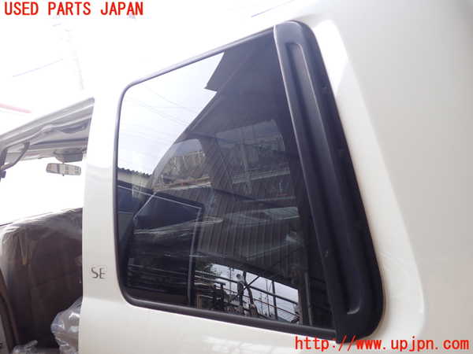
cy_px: 177
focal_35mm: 30
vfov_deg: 46.8
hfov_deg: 60.0
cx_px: 236
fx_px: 410
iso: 100
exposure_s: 1/60
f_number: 2.3
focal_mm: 5.4
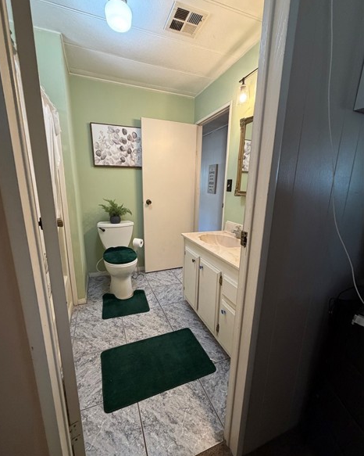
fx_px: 202
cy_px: 233
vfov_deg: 96.8
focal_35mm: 15
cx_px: 177
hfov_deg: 84.0
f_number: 2.2
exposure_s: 1/60
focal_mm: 2.22
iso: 320
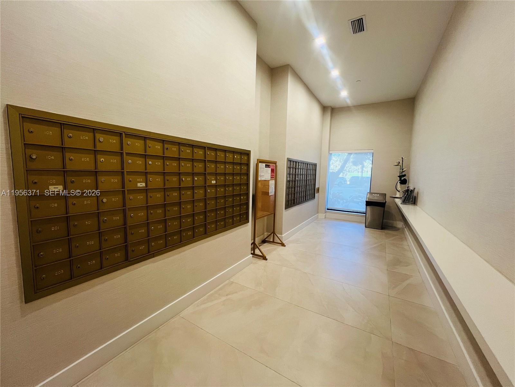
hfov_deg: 106.2
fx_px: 193
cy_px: 194
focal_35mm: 13
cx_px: 258
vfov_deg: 89.9
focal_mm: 1.57
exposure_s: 1/60
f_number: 1.8
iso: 160
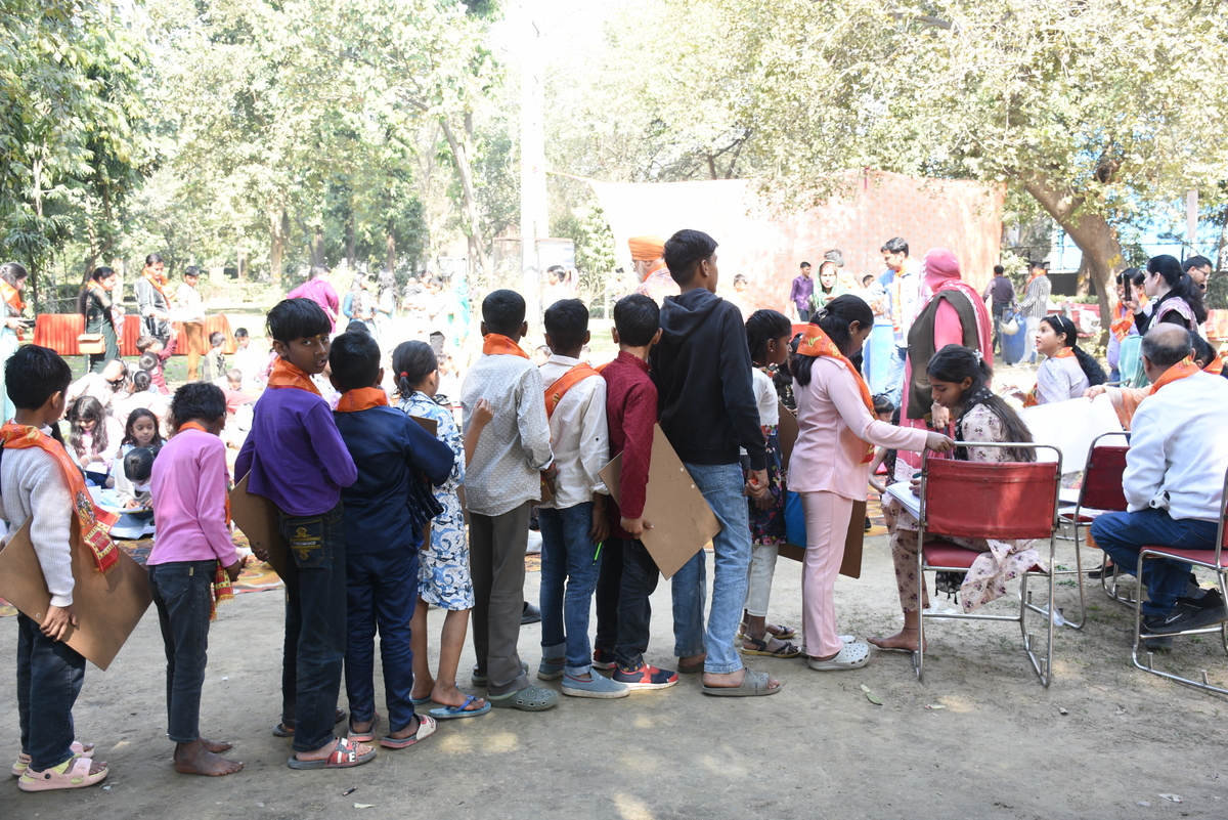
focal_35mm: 36
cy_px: 410
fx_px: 1228
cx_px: 614
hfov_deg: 53.1
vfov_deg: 36.9
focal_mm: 24
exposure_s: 1/100
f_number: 5
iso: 250
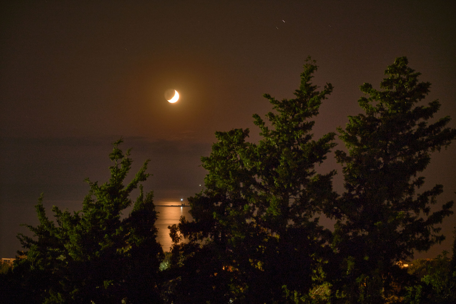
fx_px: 1330
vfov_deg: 13.0
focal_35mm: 105
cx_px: 228
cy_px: 152
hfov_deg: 19.5
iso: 100
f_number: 5.6
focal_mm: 70
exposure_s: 30
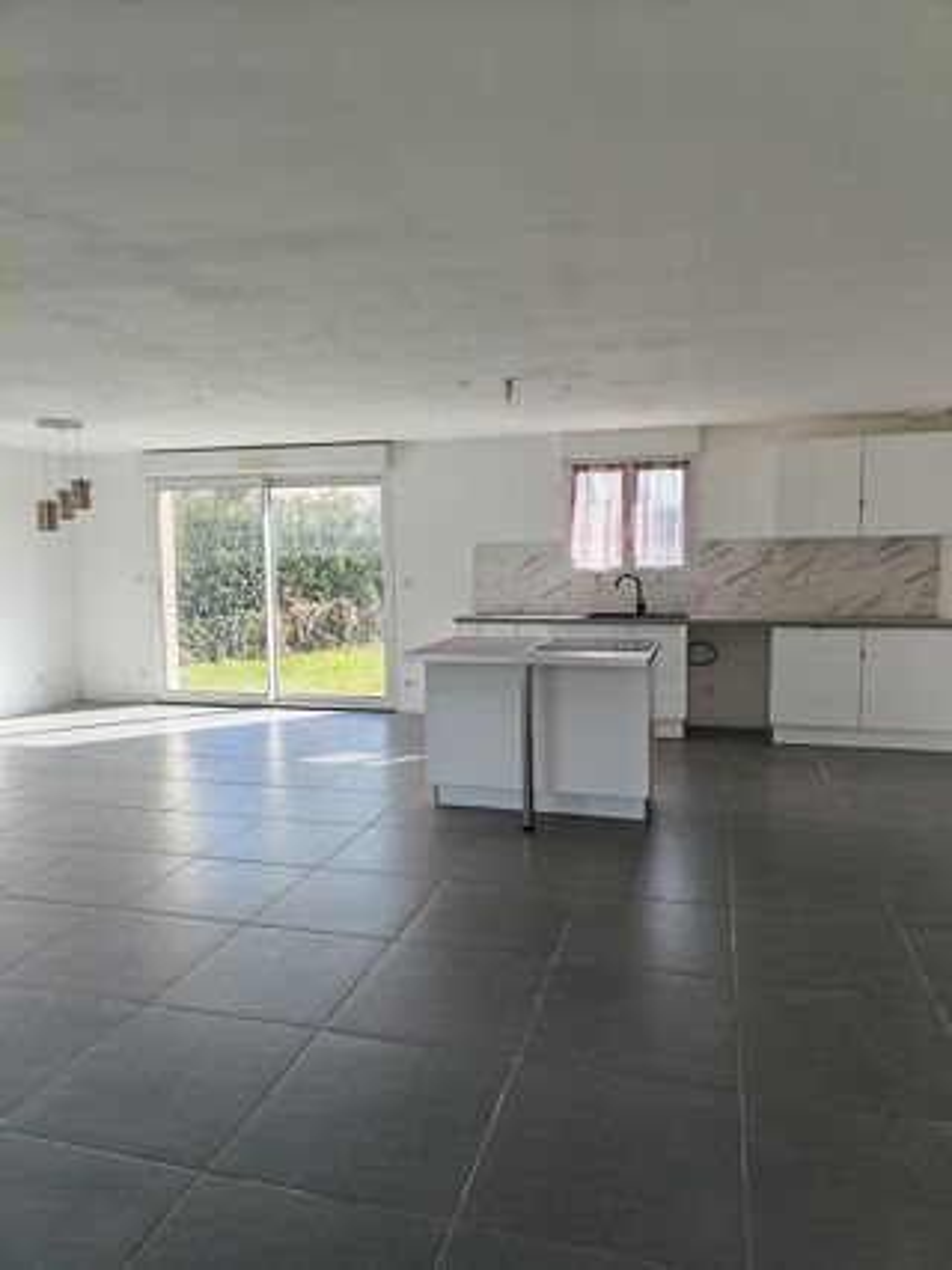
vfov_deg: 73.9
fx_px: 844
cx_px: 476
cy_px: 635
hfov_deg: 58.9
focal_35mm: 23
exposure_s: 1/380
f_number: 1.6
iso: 50
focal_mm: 5.4
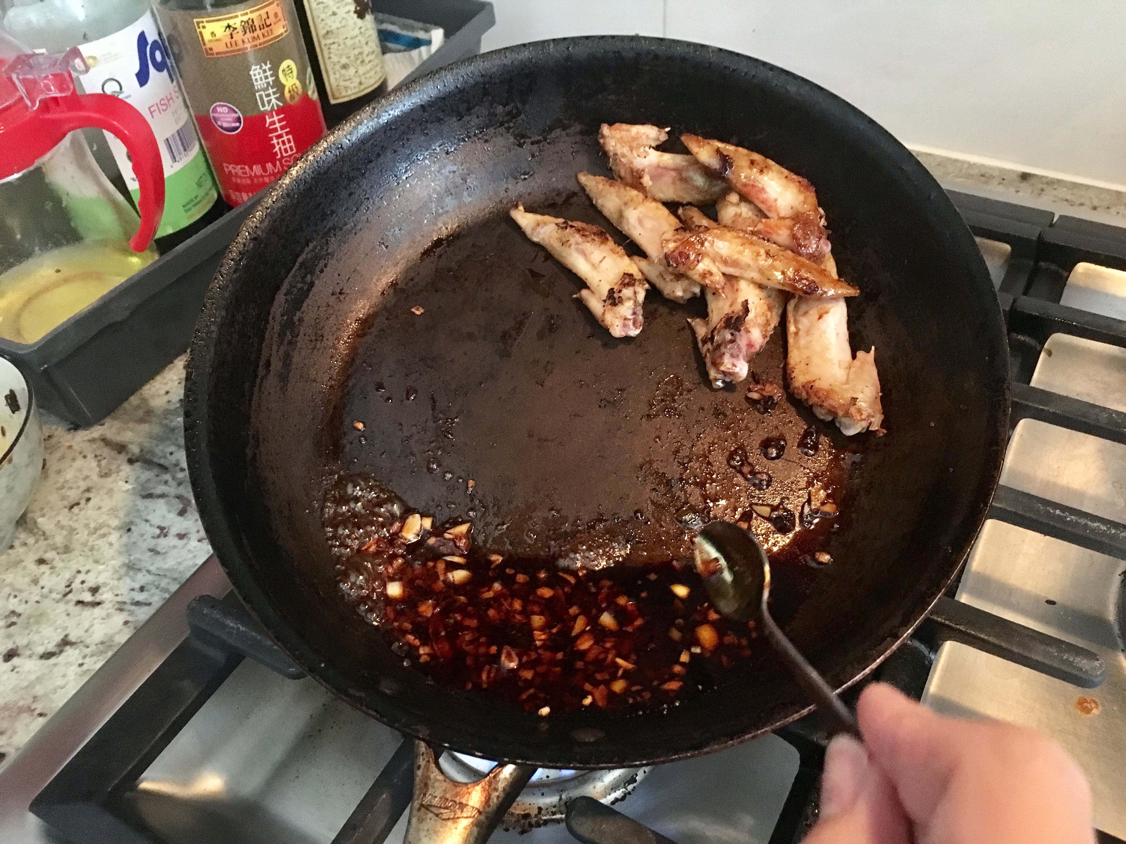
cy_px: 422
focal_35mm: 29
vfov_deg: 48.2
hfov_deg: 61.7
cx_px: 563
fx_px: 943
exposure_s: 1/15
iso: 320
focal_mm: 4.15
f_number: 2.2
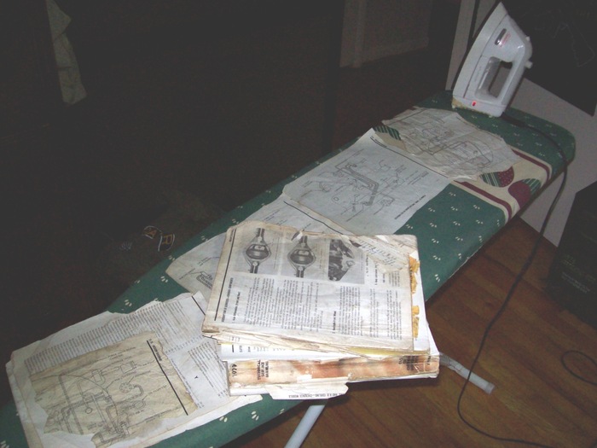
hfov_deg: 51.4
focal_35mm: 36
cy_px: 224
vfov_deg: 39.7
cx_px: 298
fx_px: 621
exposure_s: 1/64
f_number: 2.7
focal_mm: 6
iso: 200
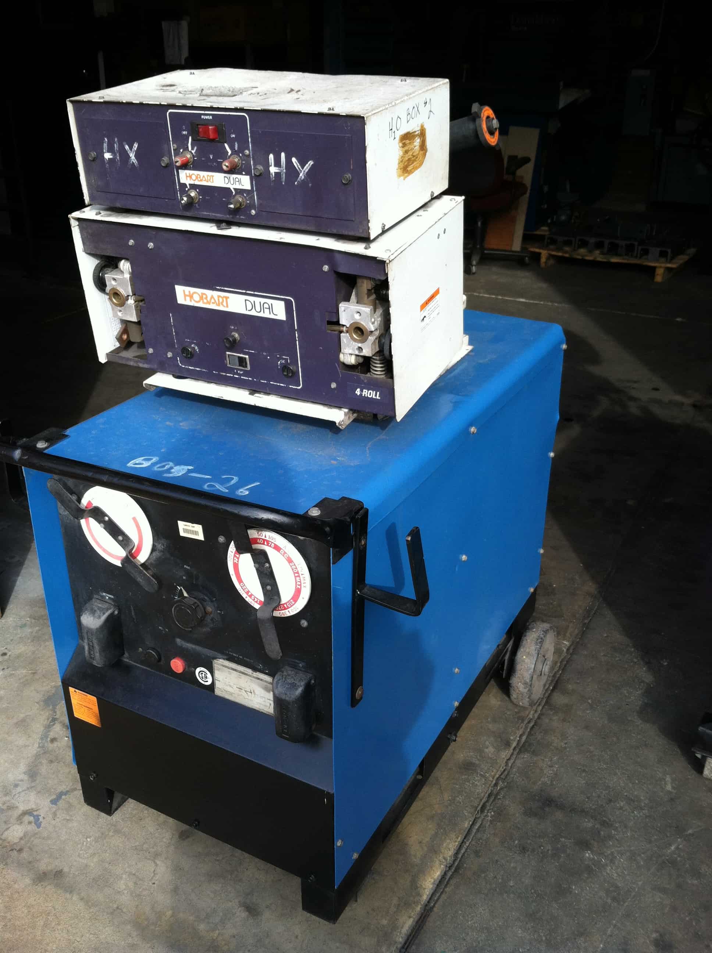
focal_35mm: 35
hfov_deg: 40.6
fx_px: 962
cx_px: 356
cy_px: 476
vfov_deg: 52.7
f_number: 2.8
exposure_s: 1/199
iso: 80
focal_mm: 3.85
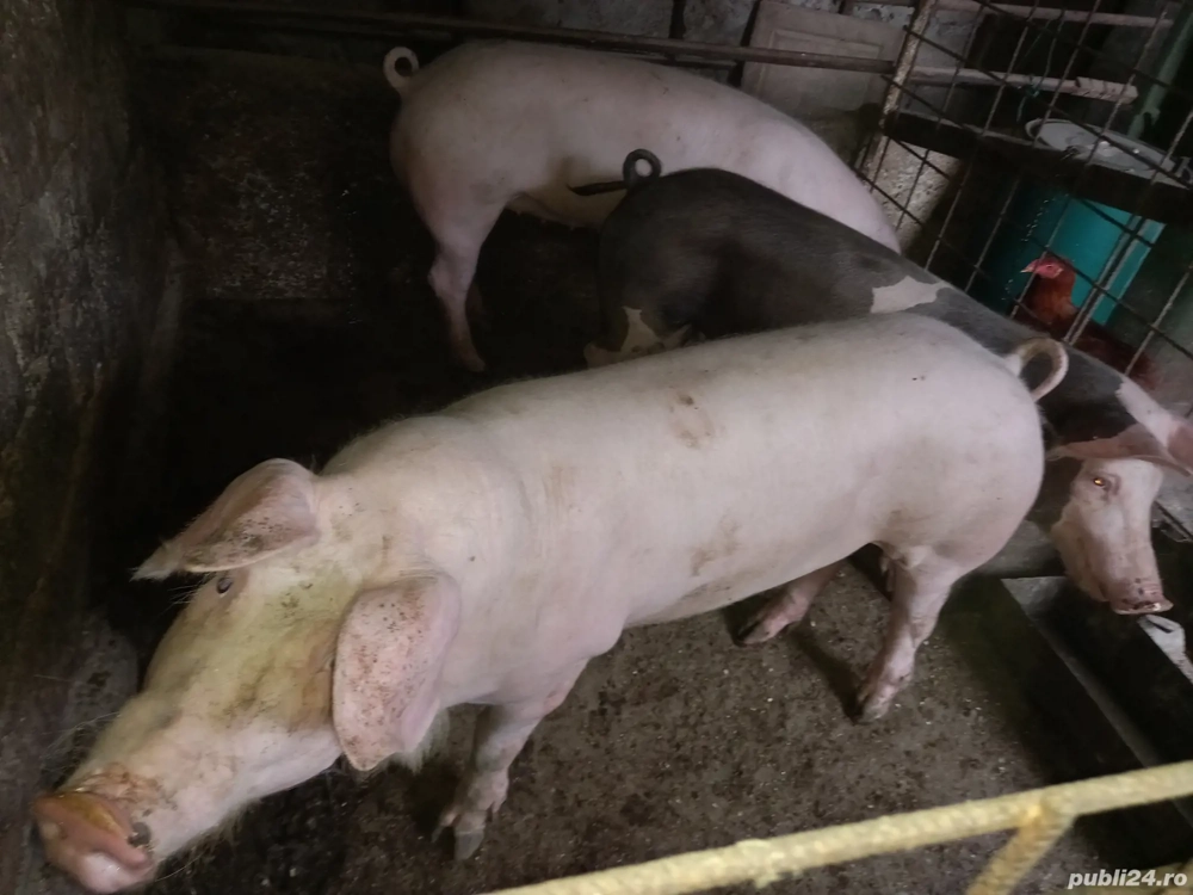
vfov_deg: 54.9
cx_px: 596
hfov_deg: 69.4
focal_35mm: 25
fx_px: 862
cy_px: 448
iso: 160
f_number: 2
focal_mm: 4.6
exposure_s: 1/33.3
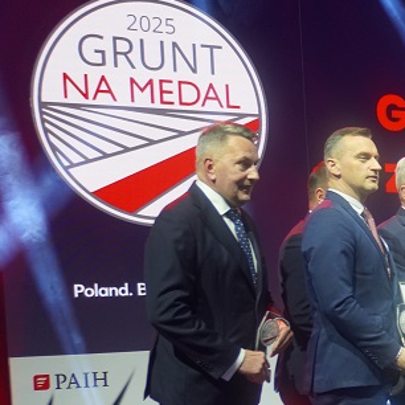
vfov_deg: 19.0
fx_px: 1191
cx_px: 584
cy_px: 357
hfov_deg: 17.6
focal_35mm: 90
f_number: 4.5
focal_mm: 24
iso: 800
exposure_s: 1/160
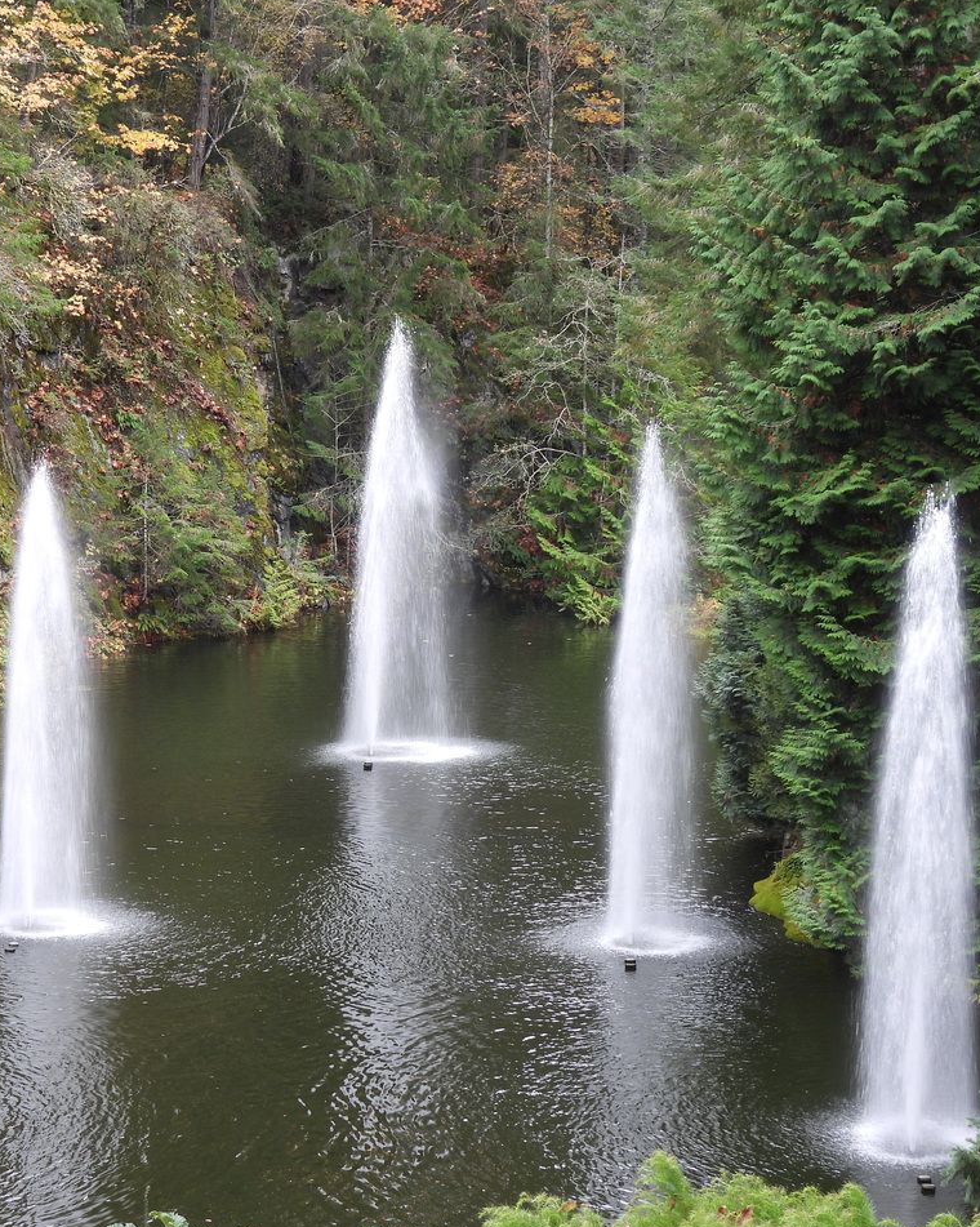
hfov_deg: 16.7
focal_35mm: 92
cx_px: 304
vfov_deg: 20.8
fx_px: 3338
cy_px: 614
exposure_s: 1/30
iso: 140
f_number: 3.5
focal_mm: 12.5
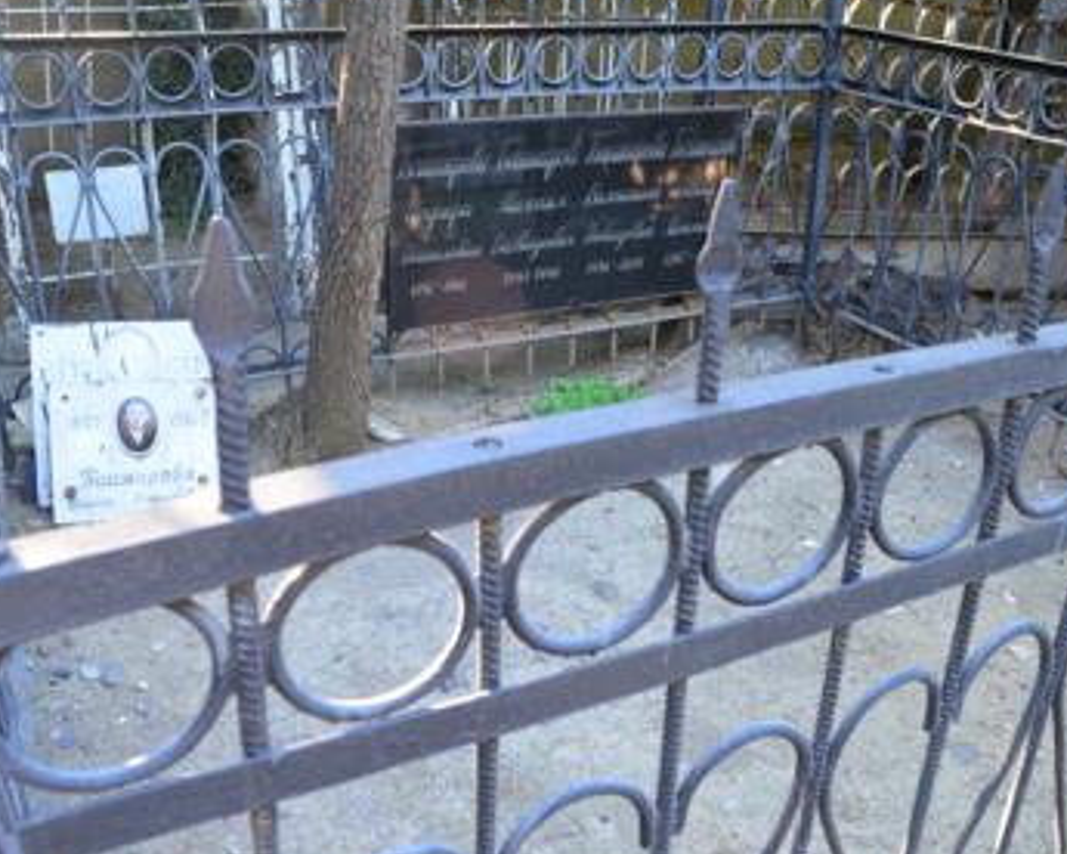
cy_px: 415
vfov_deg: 44.5
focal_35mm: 33
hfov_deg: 54.2
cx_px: 572
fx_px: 1042
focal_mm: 18
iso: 640
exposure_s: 1/40
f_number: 5.6
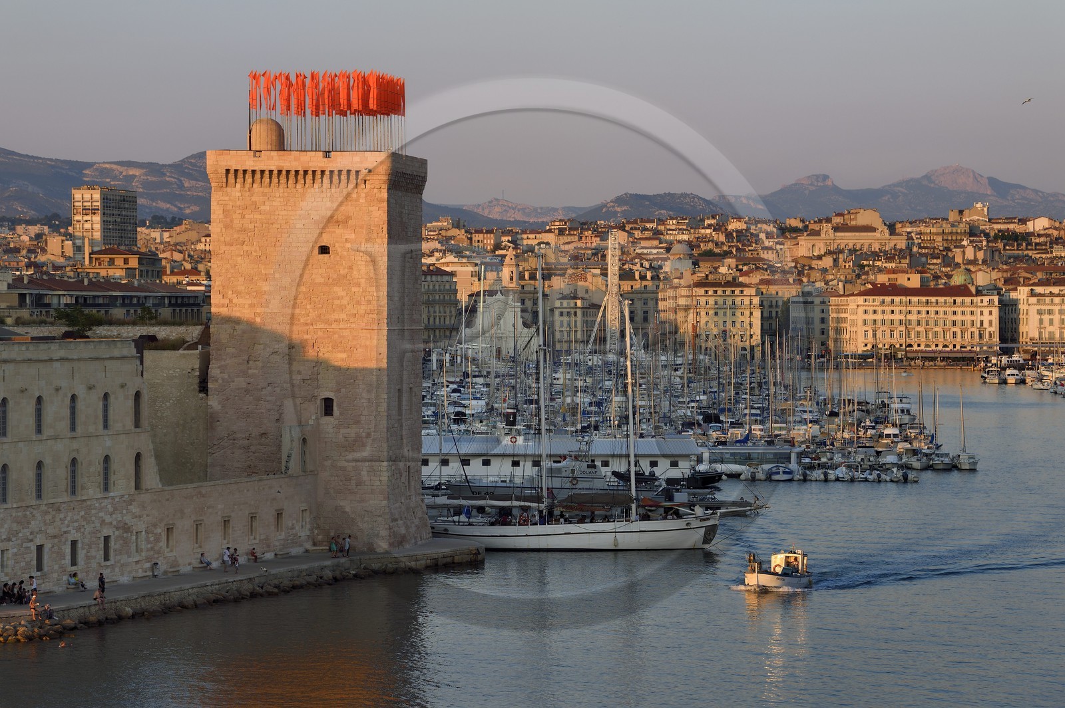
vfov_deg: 10.9
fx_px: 3695
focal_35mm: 125
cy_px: 354
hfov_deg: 16.4
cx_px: 532
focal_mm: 125
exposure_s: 1/320
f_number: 5.6
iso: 200
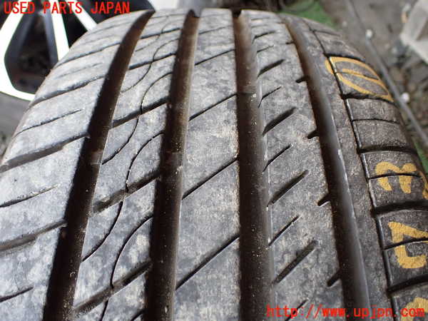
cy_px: 160
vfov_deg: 46.8
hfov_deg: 60.0
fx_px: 371
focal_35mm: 30
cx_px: 214
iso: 400
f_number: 2.3
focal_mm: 5.4
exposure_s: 1/125
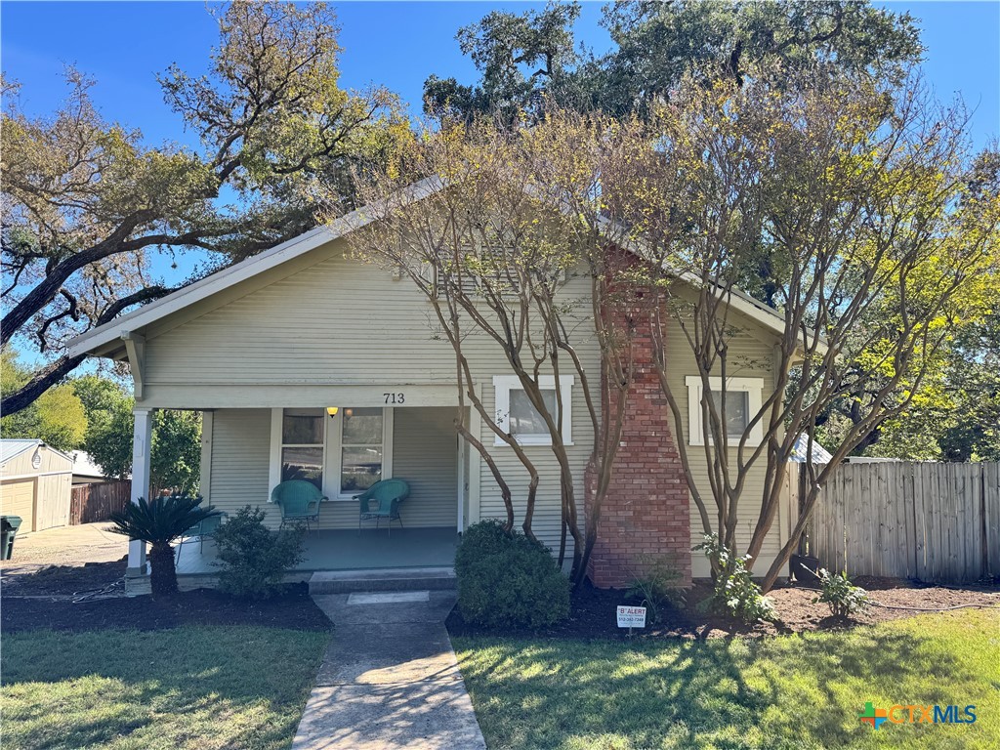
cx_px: 500
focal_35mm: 24
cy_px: 375
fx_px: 693
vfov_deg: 56.8
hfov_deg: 71.6
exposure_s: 1/1131
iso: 80
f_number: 1.78
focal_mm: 6.76
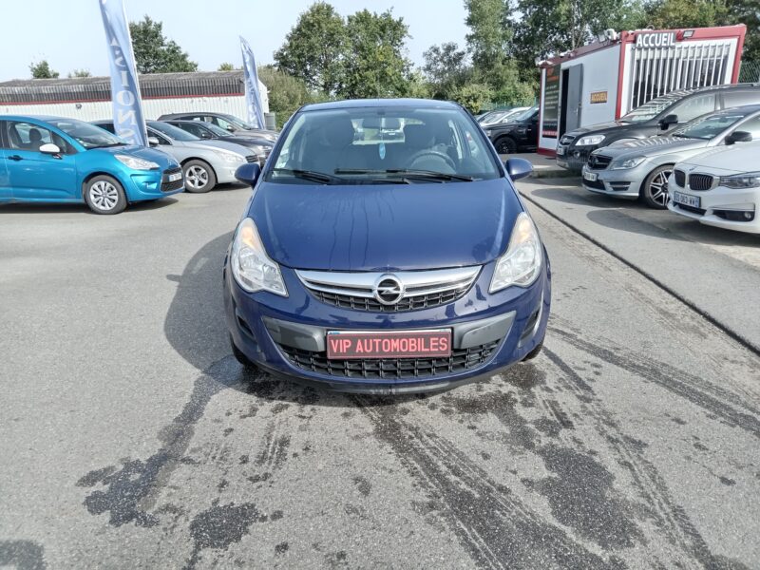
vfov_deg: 54.9
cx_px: 380
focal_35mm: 25
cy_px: 285
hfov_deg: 69.4
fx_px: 549
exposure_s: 1/254
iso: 100
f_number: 1.8
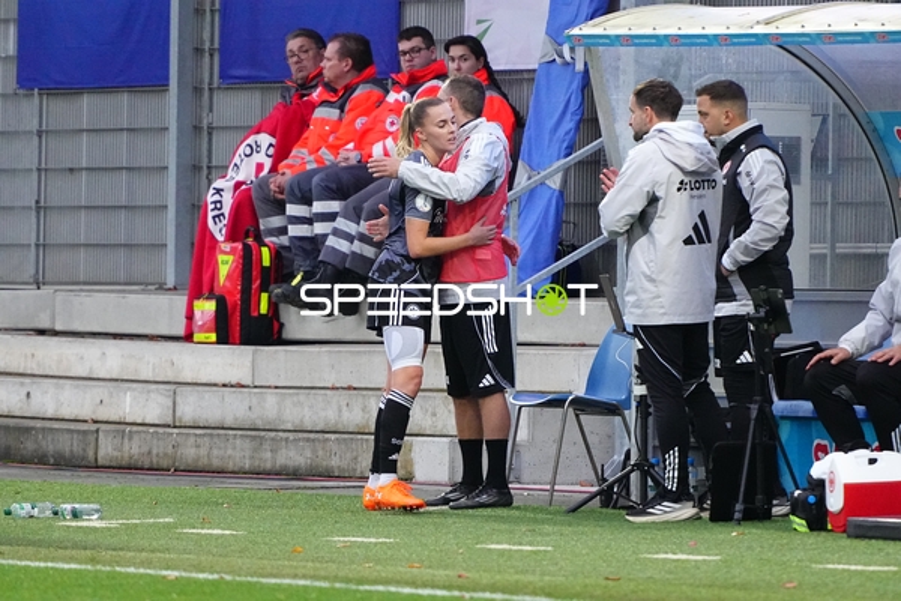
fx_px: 12313
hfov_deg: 4.2
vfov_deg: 2.8
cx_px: 450
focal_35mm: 492
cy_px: 300
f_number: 5.6
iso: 8000
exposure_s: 1/1600
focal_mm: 328
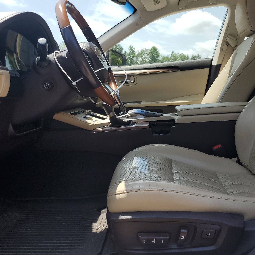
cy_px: 126
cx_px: 140
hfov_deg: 52.4
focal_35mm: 31
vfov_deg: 52.5
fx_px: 258
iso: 50
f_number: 1.5
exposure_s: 1/2000
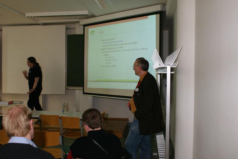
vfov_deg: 36.9
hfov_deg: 53.1
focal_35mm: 36
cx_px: 119
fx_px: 238
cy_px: 80
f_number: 5.6
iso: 800
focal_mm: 24
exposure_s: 1/60
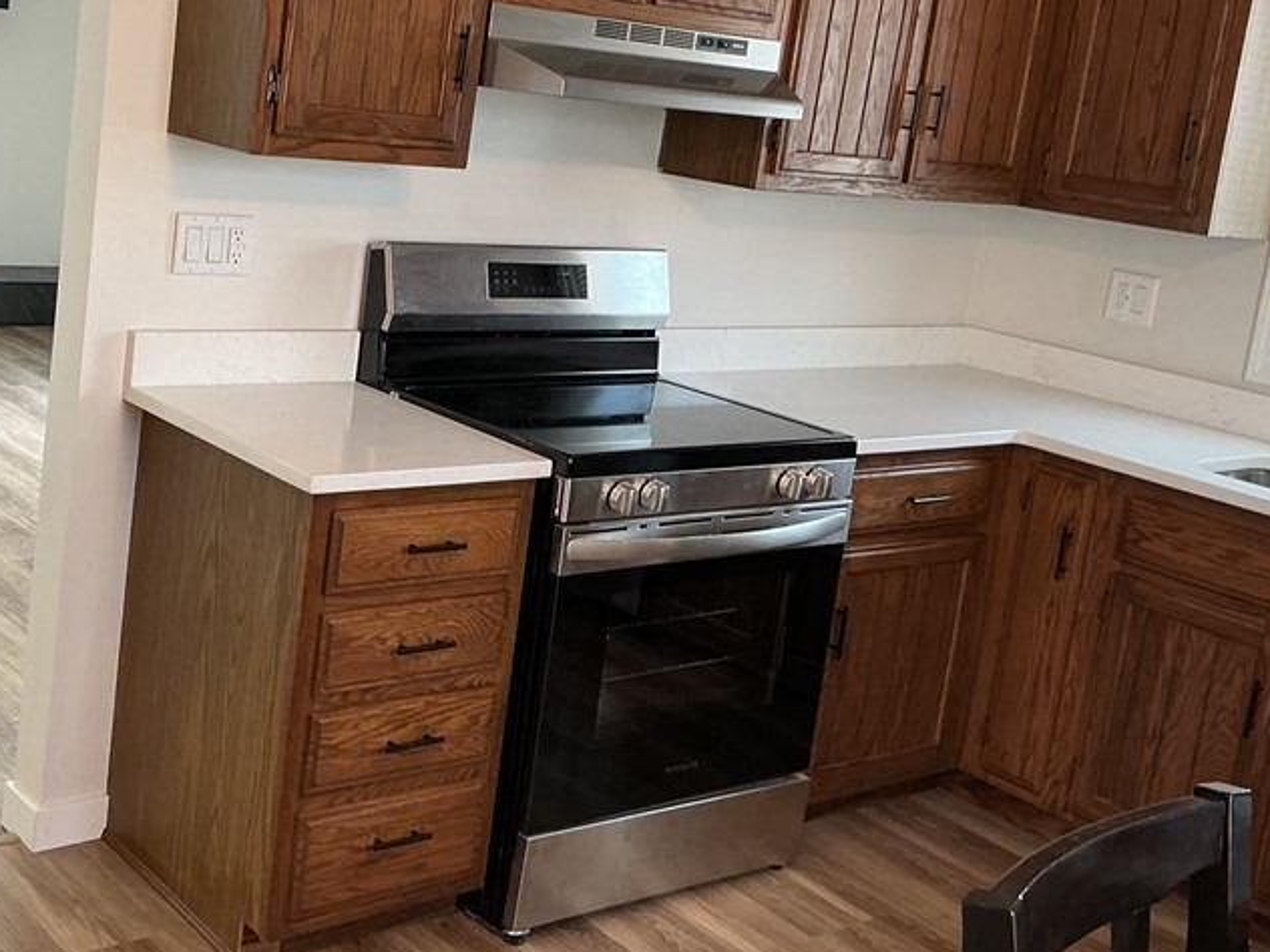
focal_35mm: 47
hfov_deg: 40.1
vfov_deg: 30.7
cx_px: 454
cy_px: 353
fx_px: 1724
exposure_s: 1/60
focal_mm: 3
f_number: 1.8
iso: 80
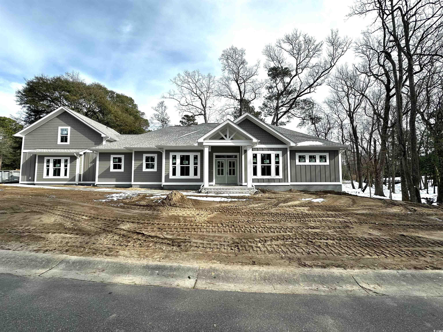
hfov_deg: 102.1
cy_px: 166
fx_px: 179
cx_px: 222
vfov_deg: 85.7
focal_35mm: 14
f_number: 2.2
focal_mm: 2.22
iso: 40
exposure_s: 1/1416
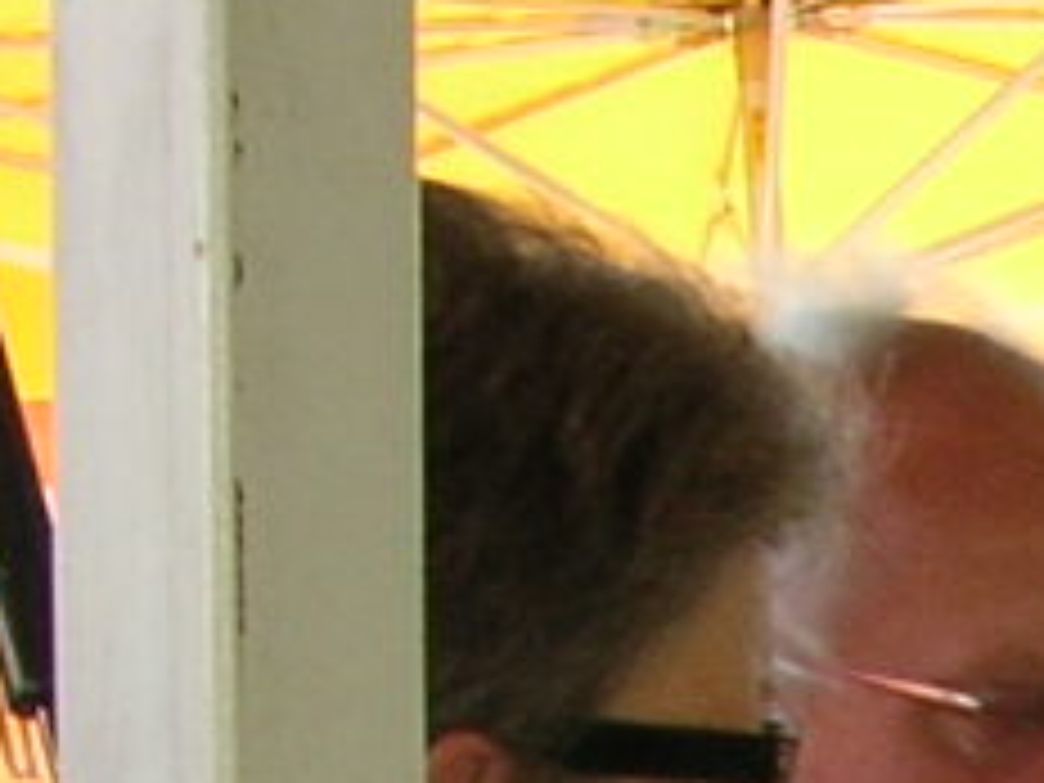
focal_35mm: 241
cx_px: 2542
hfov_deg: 7.6
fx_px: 7268
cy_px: 2169
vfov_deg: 5.8
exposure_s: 1/81.8
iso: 50
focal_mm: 5.8
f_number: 2.8
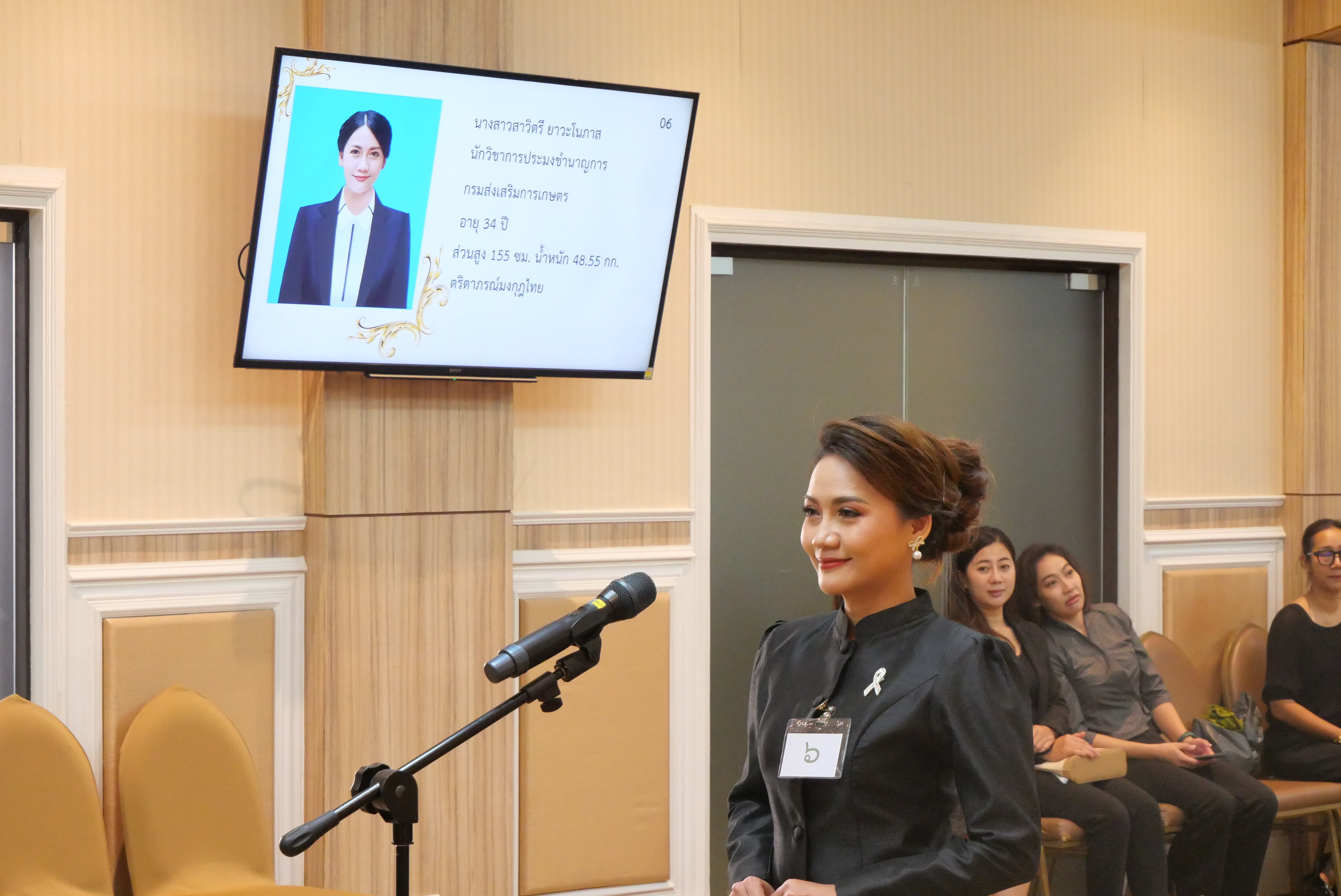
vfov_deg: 15.7
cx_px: 670
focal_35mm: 87
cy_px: 448
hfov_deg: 23.4
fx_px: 3243
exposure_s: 1/50
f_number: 5.6
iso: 3200
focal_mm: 42
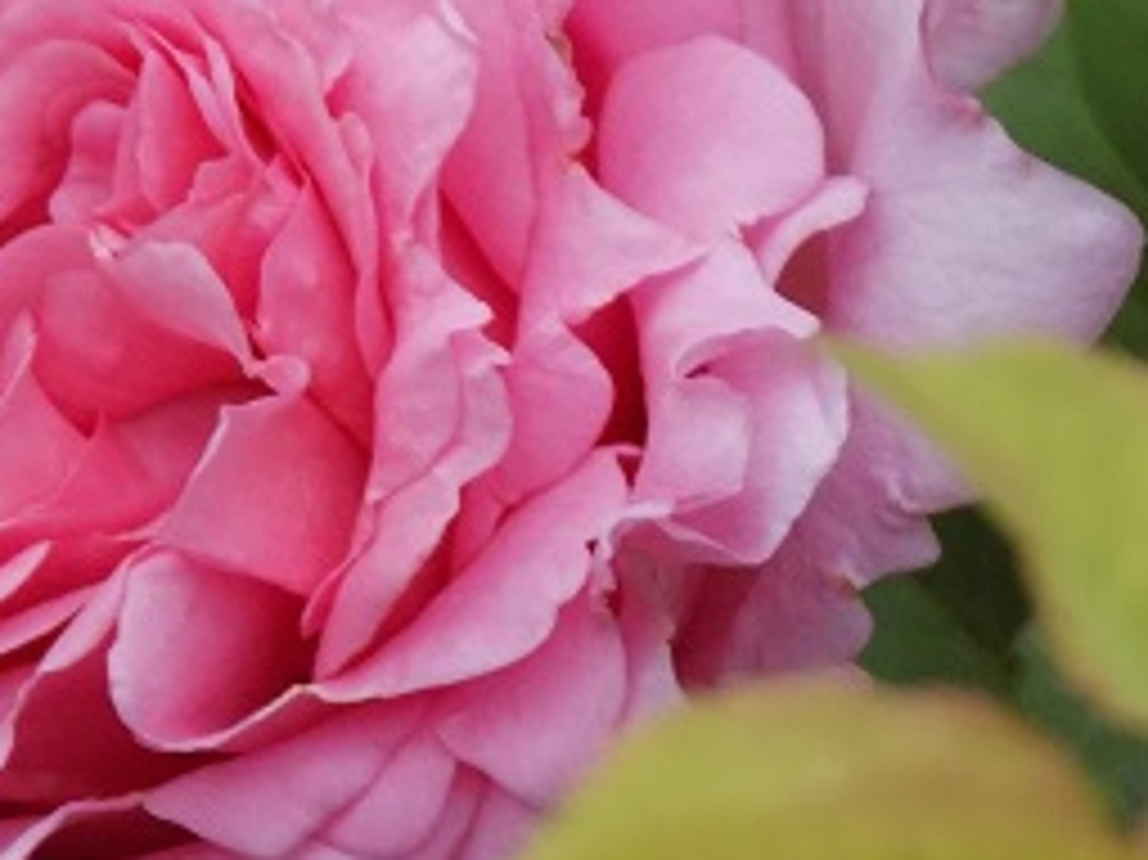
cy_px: 351
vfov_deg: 2.5
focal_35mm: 596
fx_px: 19756
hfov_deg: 3.3
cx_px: 153
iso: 400
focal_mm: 56.4
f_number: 5.9
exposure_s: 1/40
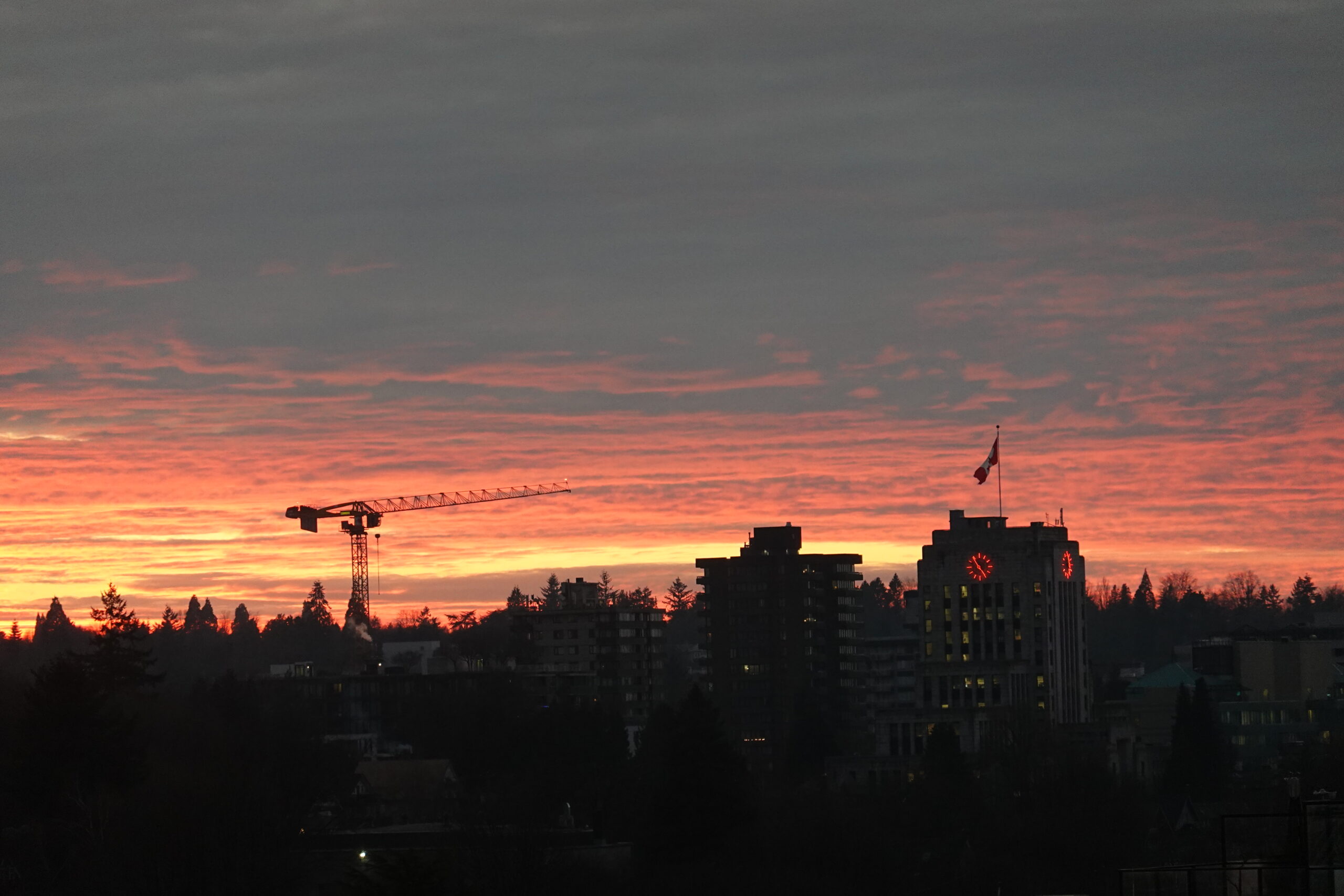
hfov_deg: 10.3
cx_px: 672
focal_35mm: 200
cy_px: 448
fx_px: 7467
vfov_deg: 6.9
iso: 800
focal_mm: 72
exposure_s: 1/125
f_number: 4.5
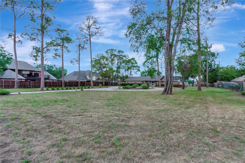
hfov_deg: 100.4
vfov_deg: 77.3
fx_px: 102
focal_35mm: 15
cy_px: 82
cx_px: 122
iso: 400
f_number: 8
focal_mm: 10
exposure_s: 1/800
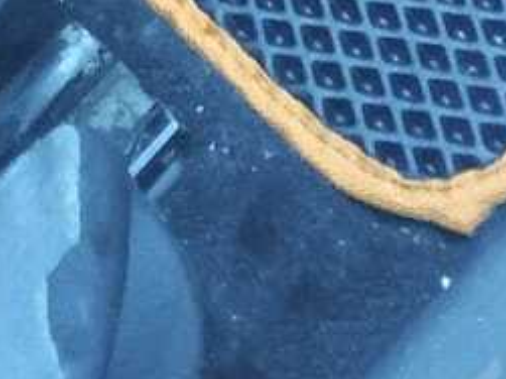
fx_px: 1958
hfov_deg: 14.3
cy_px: -655
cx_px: 615
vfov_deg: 9.3
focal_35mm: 134
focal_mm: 3.94
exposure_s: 1/20
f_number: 1.9
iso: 1250
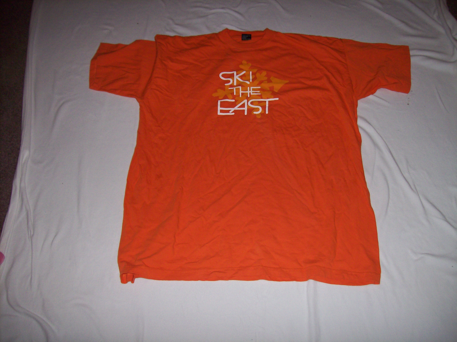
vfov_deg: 39.6
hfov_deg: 51.4
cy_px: 171
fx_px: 475
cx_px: 228
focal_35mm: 36
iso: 80
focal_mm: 6
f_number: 2.7
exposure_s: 1/64
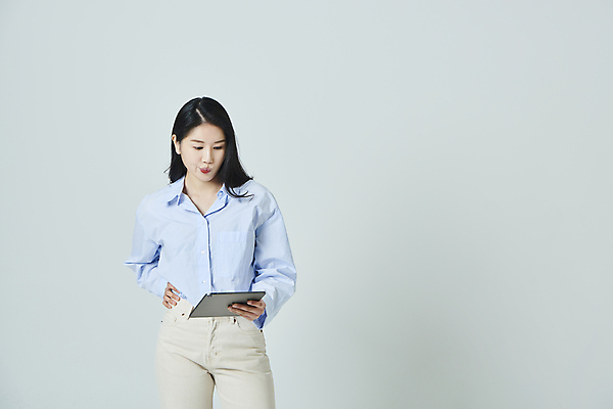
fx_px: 1192
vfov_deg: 19.5
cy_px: 204
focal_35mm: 70
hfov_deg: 28.8
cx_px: 306
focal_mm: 70
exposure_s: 1/125
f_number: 11
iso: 100
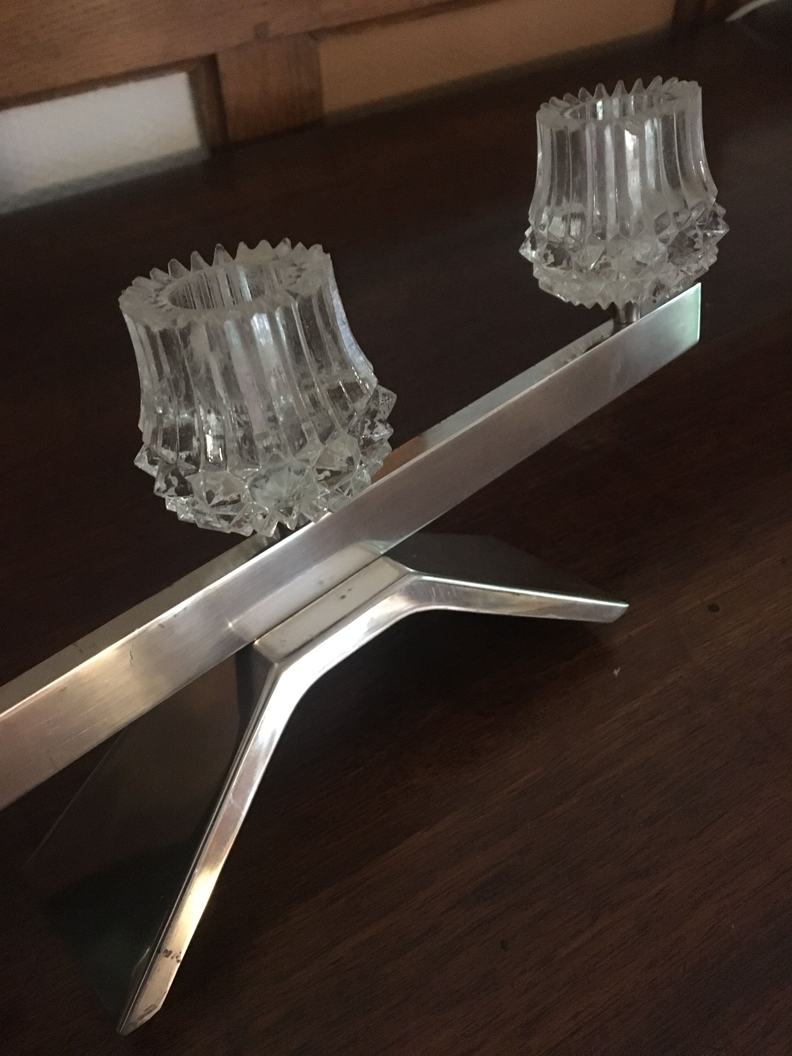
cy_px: 528
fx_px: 885
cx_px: 396
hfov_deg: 48.2
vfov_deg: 61.7
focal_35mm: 29
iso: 320
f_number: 2.2
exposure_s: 1/17
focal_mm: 4.15
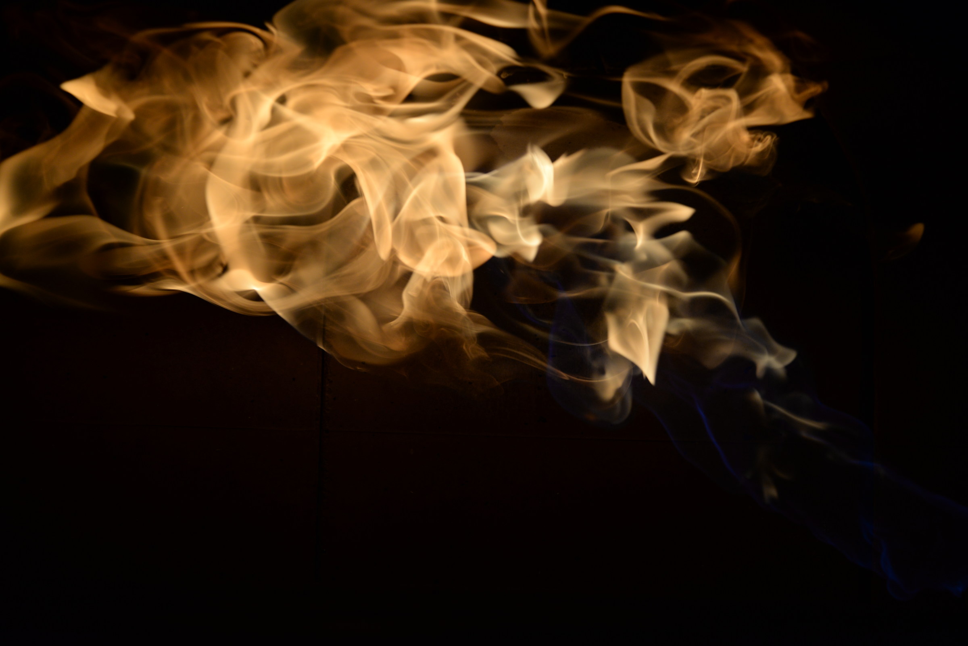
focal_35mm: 85
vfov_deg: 16.1
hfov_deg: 23.9
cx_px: 484
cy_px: 323
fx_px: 2286
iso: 800
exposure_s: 1/640
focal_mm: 85
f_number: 4.5
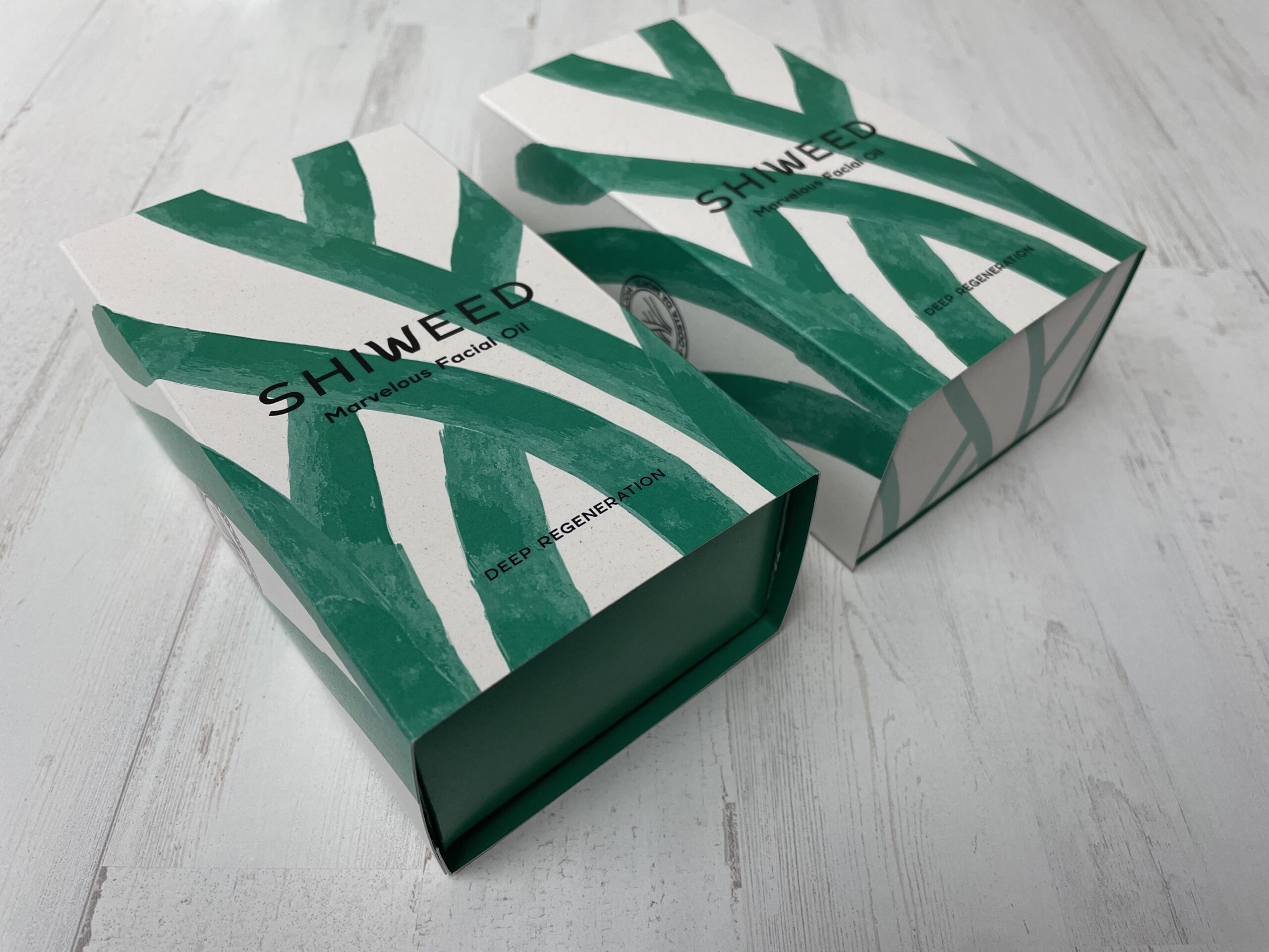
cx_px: 634
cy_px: 476
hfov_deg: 67.3
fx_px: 953
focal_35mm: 26
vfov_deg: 53.1
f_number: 1.6
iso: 64
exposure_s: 1/100
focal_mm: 4.2
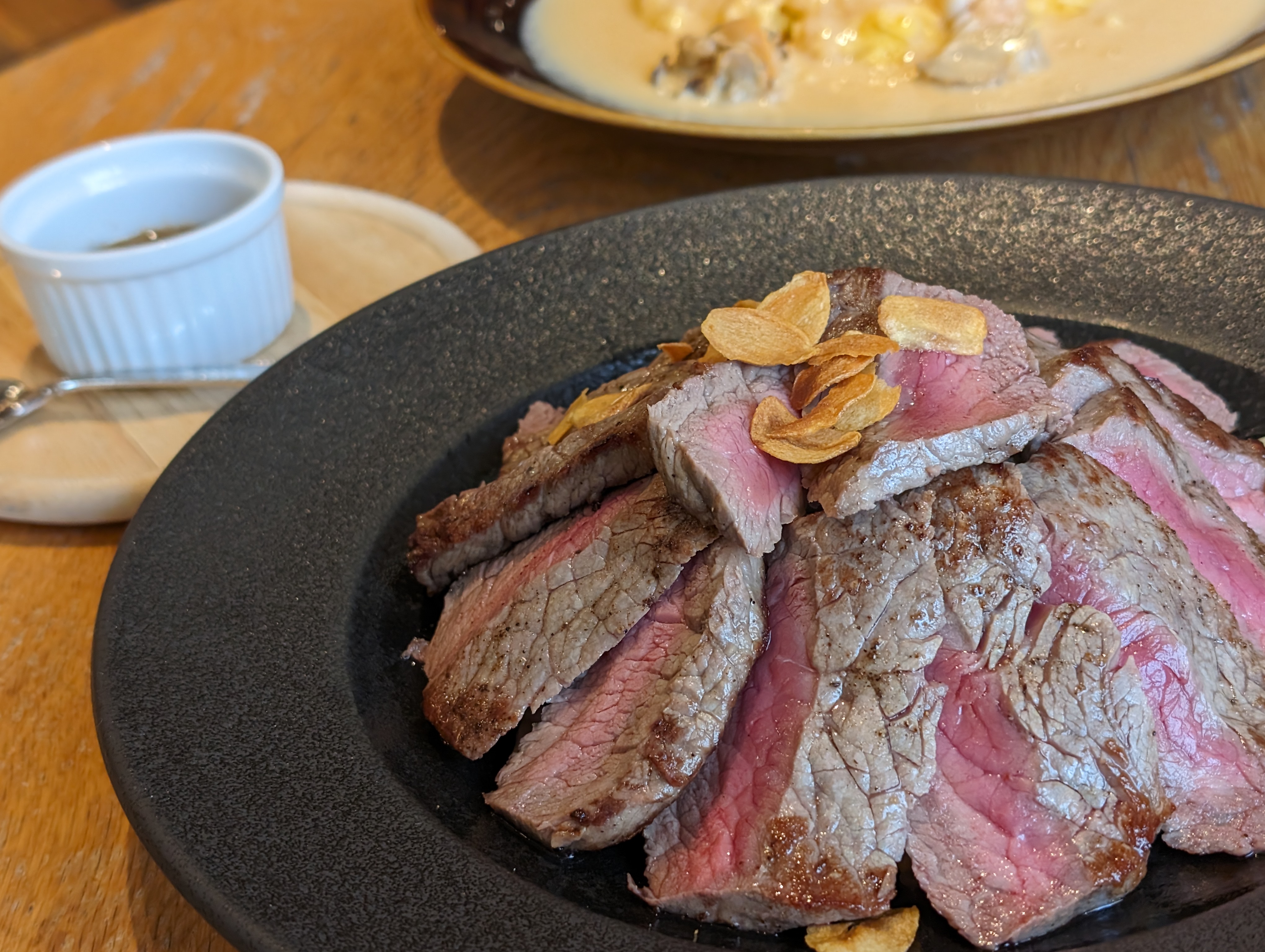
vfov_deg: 29.7
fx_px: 1793
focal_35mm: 49
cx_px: 632
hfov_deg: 38.9
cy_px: 476
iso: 265
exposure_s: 1/154
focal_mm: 6.9
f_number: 1.68
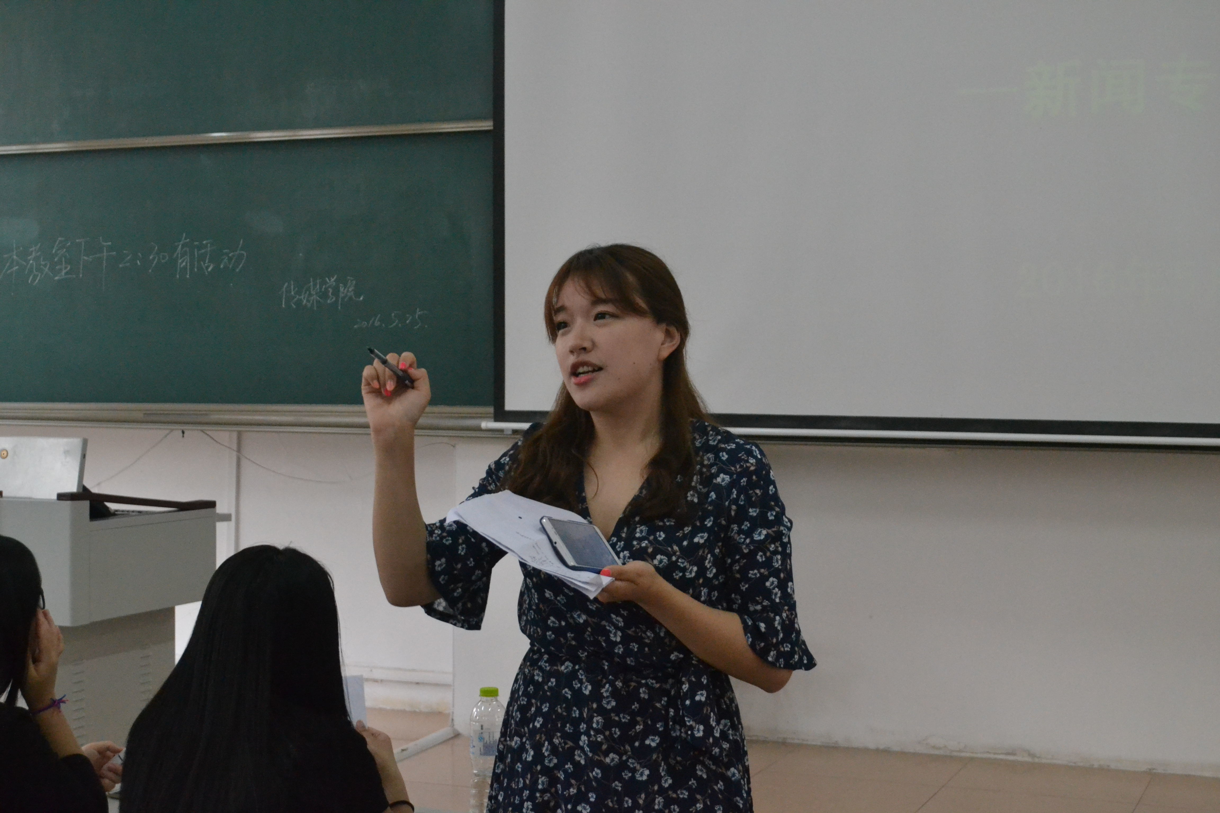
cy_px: 406
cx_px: 610
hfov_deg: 35.1
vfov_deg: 23.8
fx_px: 1932
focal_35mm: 57
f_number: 6.3
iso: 3200
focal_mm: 38
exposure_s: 1/160
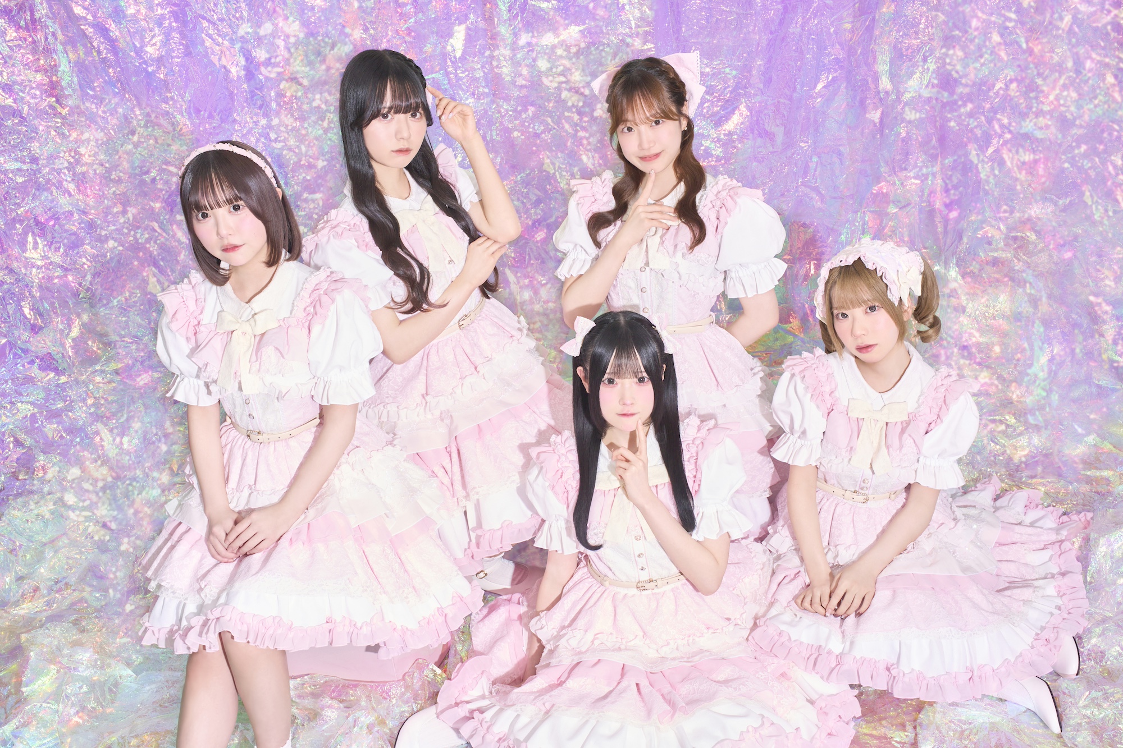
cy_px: 374
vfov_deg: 35.0
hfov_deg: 50.7
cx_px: 562
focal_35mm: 38
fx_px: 1185
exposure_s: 1/160
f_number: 9
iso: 640
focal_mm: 38
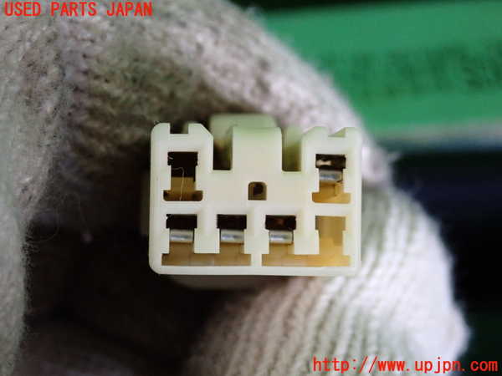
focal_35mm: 88
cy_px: 188
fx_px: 1276
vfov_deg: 16.8
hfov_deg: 22.3
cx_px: 251
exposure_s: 1/125
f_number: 4.5
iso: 800
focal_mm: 15.66
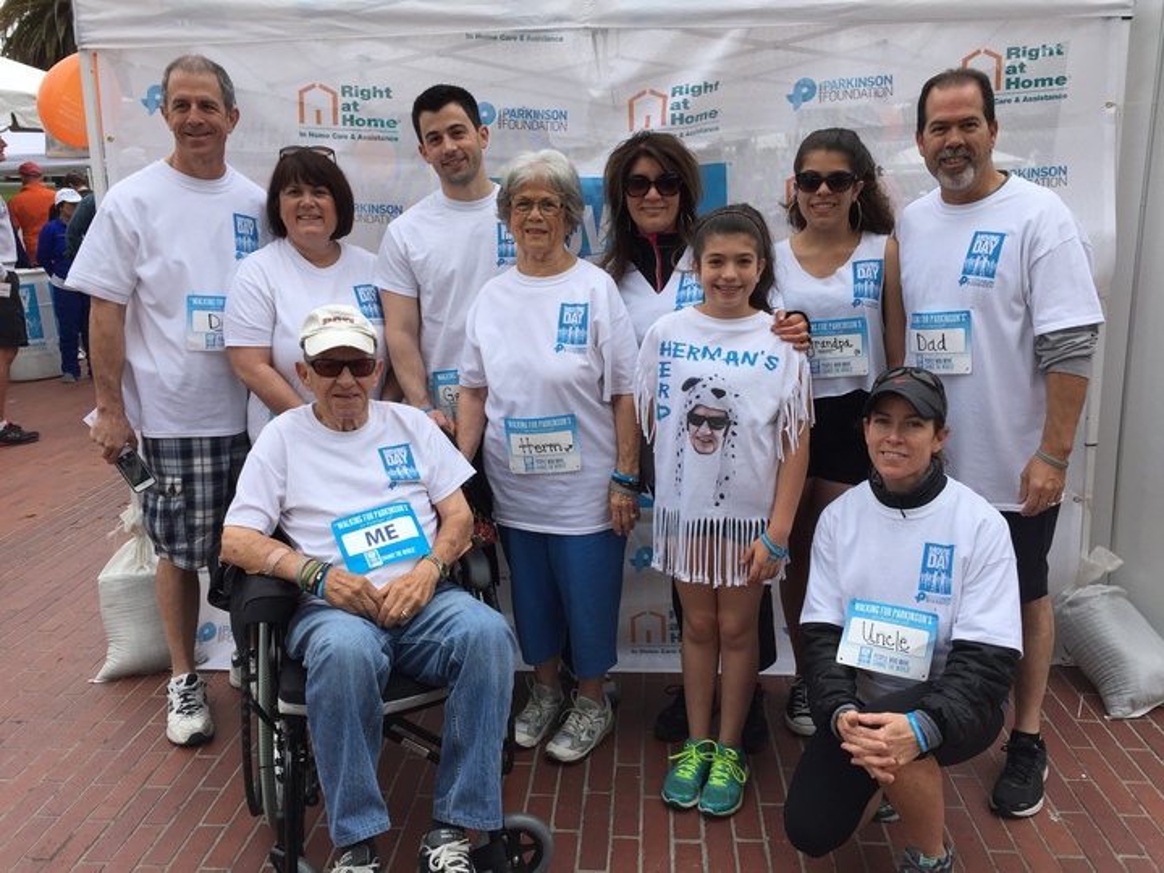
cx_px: 582
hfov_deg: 61.7
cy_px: 436
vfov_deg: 48.2
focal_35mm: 29
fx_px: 975
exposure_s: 1/694
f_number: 2.2
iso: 32
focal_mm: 4.15
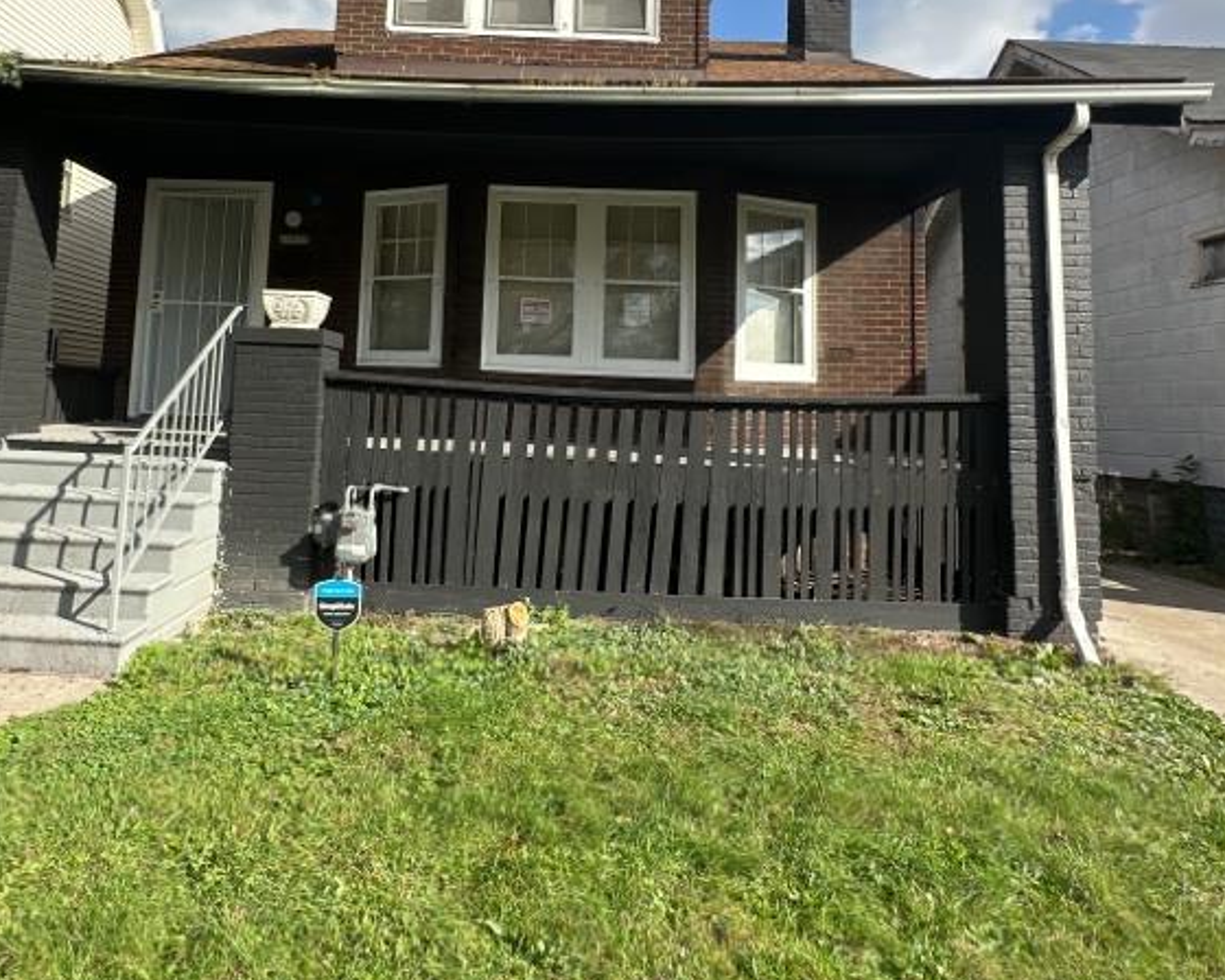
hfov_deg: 67.7
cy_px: 311
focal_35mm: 25
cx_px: 514
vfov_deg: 55.4
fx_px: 906
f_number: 2.2
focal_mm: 2.22
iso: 40
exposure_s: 1/1511
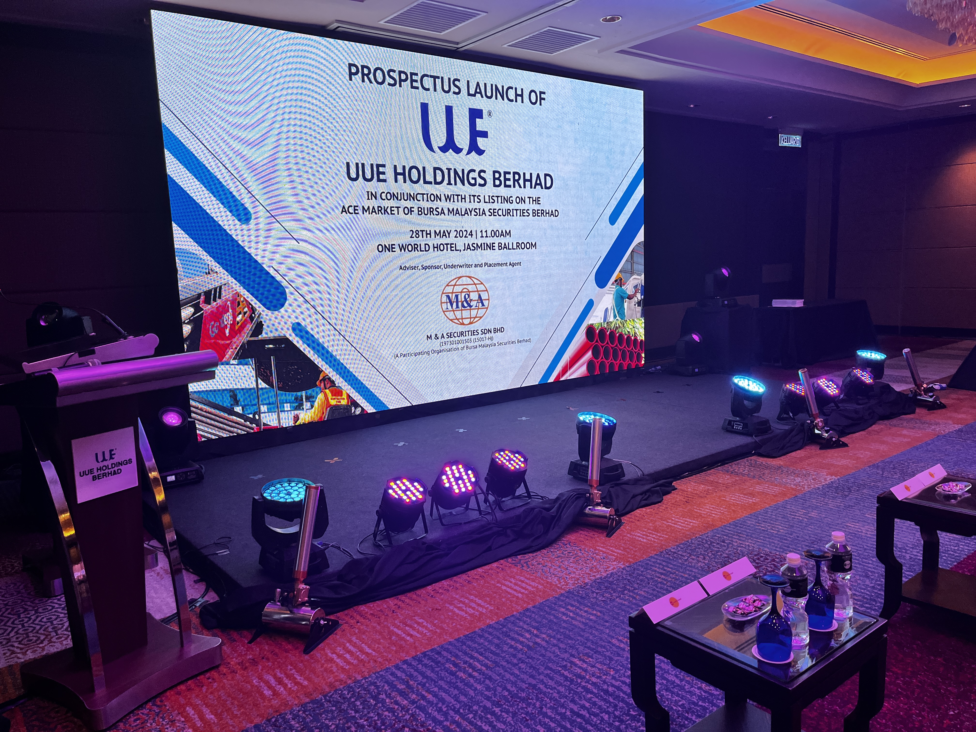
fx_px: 733
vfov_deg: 53.1
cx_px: 488
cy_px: 366
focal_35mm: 26
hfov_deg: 67.3
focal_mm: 5.1
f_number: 1.6
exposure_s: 1/100
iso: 80
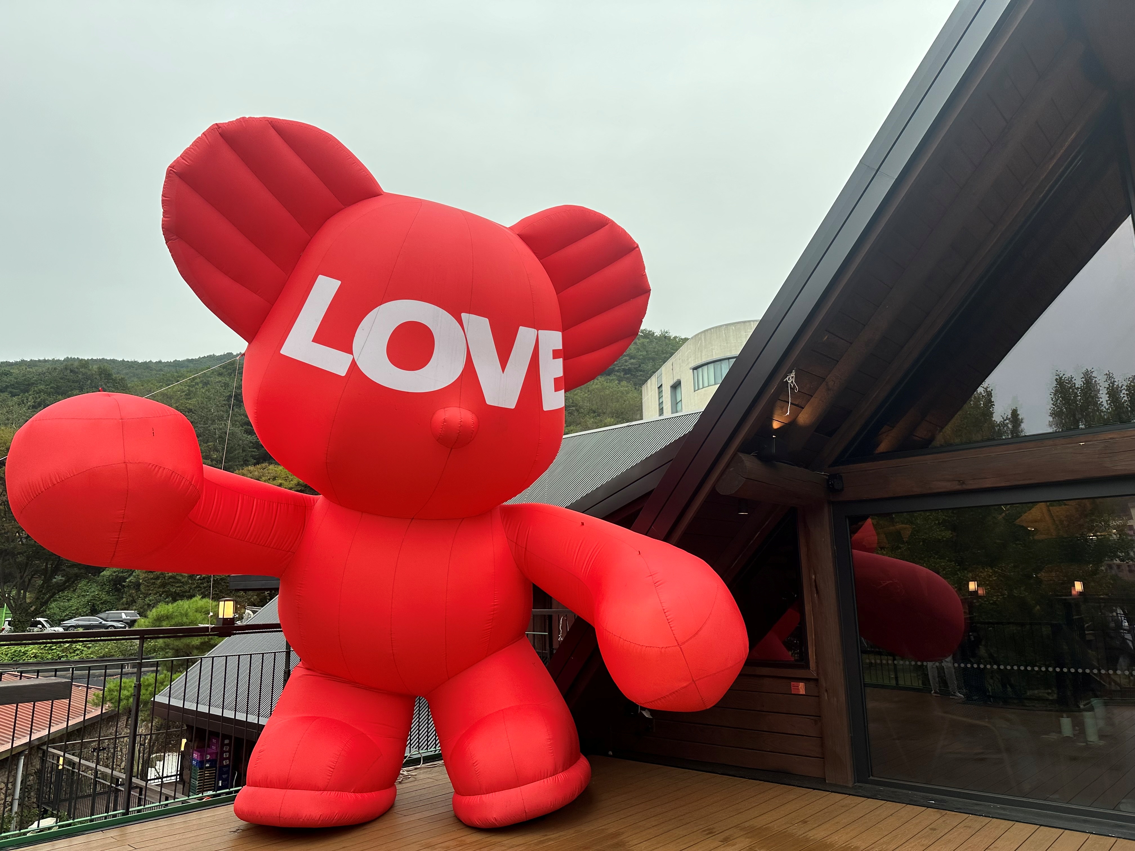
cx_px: 568
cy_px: 426
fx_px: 787
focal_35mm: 24
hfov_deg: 71.6
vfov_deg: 56.8
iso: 80
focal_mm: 6.86
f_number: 1.78
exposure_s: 1/506
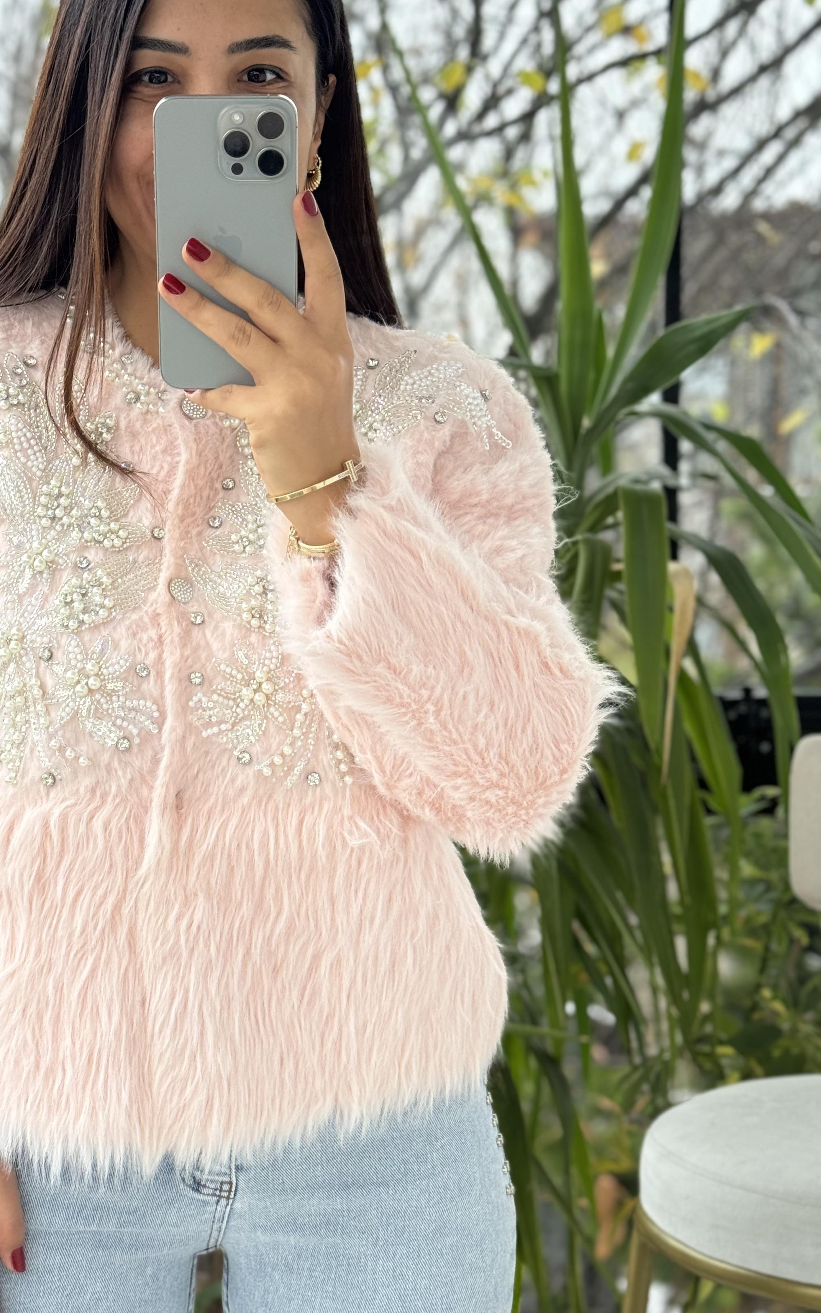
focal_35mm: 64
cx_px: 224
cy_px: 658
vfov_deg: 32.0
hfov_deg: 20.2
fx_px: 2291
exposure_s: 1/114
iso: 100
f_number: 1.78
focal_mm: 6.76
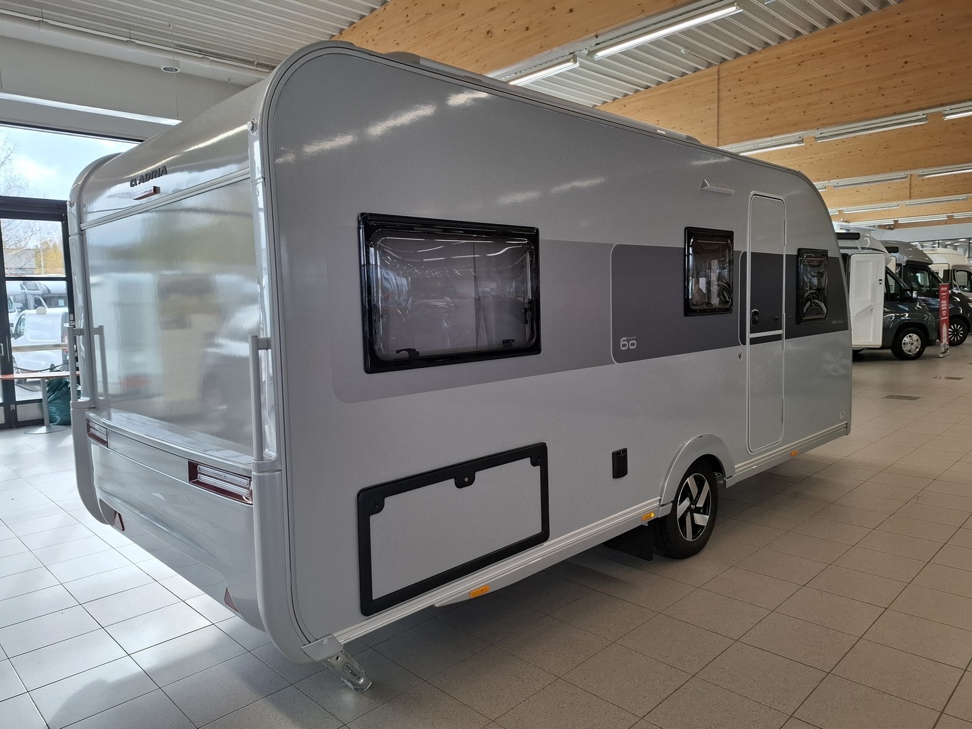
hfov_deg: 73.9
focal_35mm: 23
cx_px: 486
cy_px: 364
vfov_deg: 58.9
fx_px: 646
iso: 50
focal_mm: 5.54
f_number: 1.8
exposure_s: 1/100
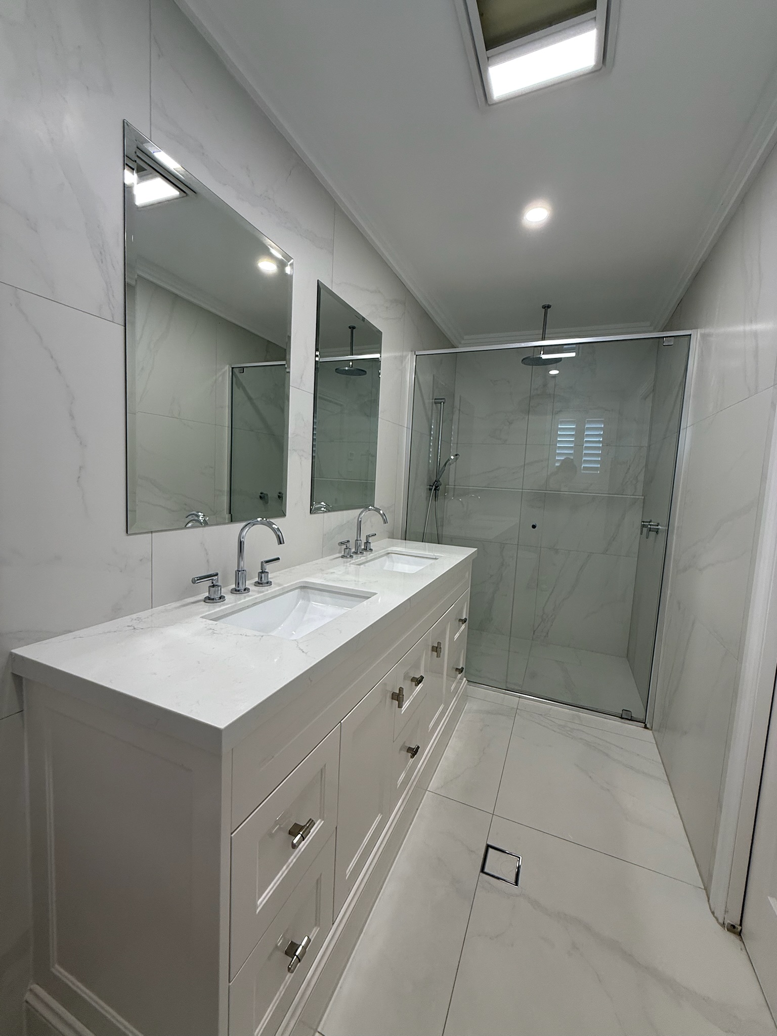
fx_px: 419
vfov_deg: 102.1
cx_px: 388
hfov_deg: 85.7
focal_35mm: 14
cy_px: 518
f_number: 2.2
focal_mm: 2.22
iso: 100
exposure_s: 1/100
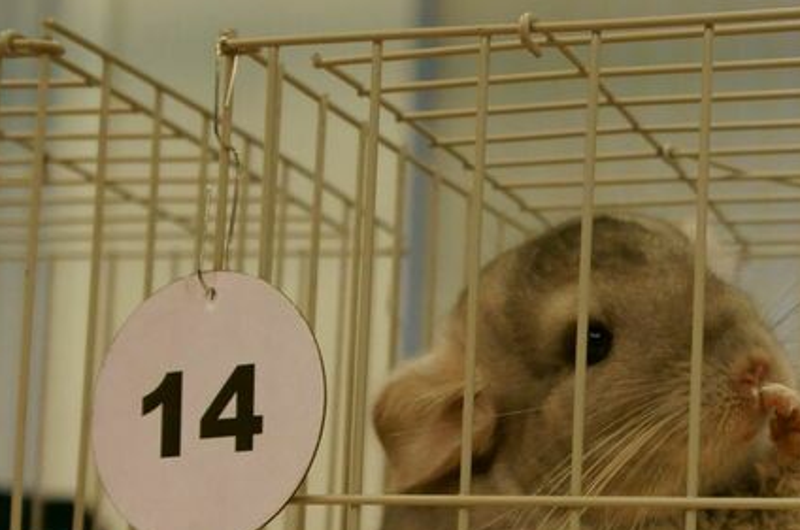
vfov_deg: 15.4
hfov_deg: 23.1
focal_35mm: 87
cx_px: 626
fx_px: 1930
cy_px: 534
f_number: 4
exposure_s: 1/60
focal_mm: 24
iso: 800
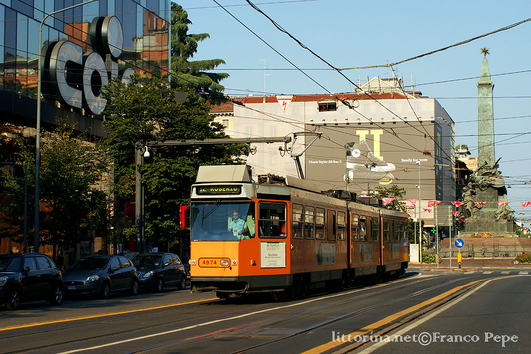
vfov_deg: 20.1
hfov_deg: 29.9
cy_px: 177
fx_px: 995
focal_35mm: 68
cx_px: 266
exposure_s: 1/500
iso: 200
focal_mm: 45
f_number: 6.3
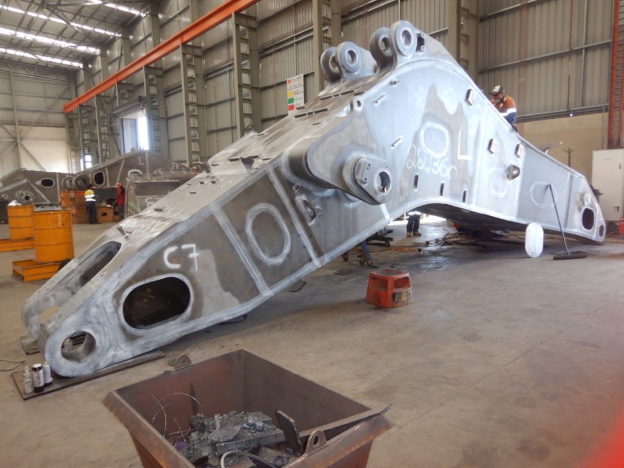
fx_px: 433
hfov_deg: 71.6
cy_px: 234
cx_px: 312
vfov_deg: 56.8
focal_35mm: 24
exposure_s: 1/100
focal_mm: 4.3
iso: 180
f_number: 2.8
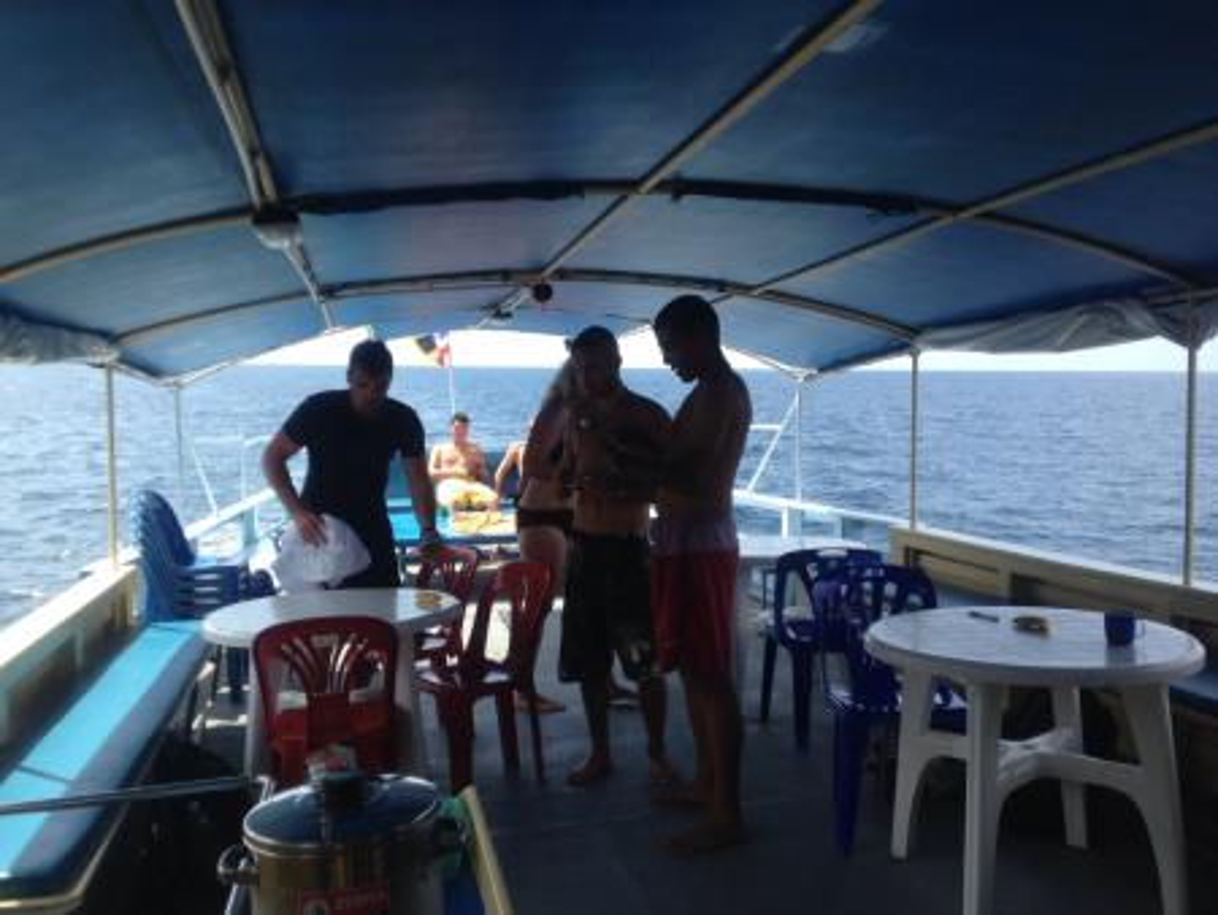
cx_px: 609
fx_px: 1162
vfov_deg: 43.0
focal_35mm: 33
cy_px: 458
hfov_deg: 55.3
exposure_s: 1/786
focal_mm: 4.13
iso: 50
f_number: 2.4
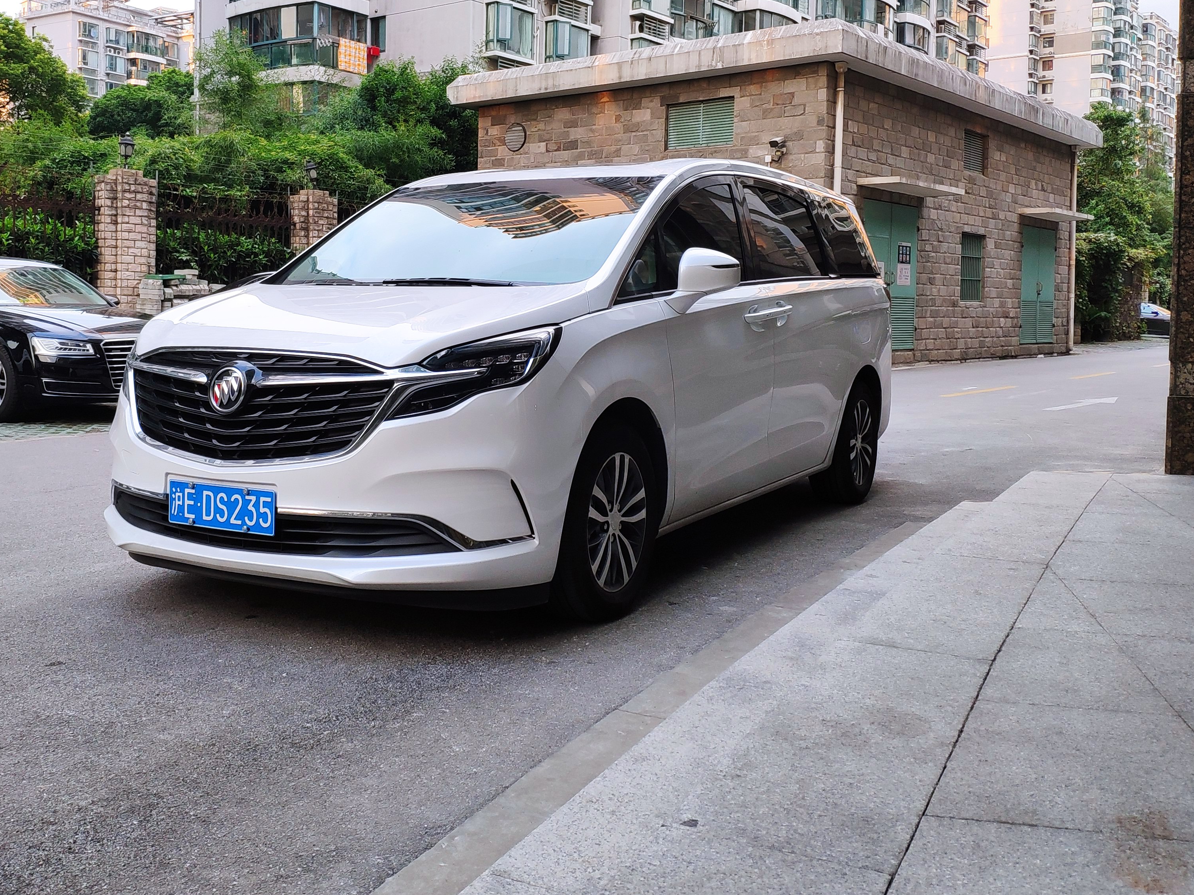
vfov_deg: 49.3
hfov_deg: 62.9
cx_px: 484
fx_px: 966
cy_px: 340
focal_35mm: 28
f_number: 1.8
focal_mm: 4.22
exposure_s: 1/100
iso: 147
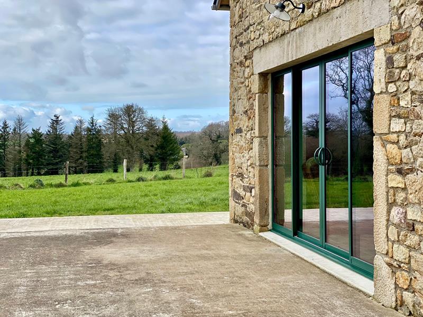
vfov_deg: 28.0
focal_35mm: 52
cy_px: 158
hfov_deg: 36.8
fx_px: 635
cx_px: 212
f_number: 2
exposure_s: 1/648
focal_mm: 6
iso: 20
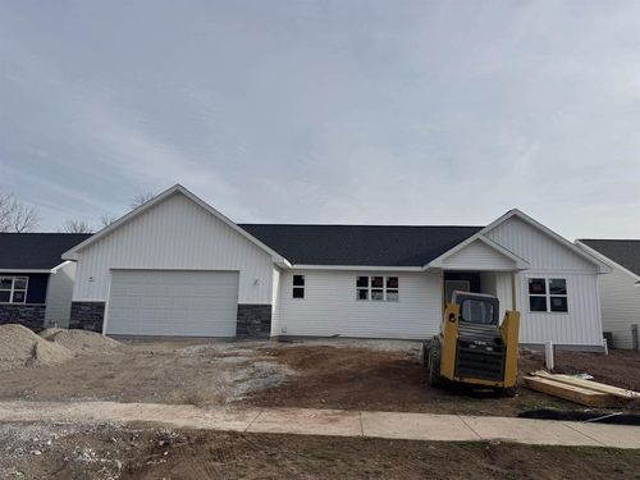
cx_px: 320
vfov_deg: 56.8
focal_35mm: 24
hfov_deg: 71.6
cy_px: 240
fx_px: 444
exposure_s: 1/7937
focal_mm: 6.76
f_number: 1.78
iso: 80
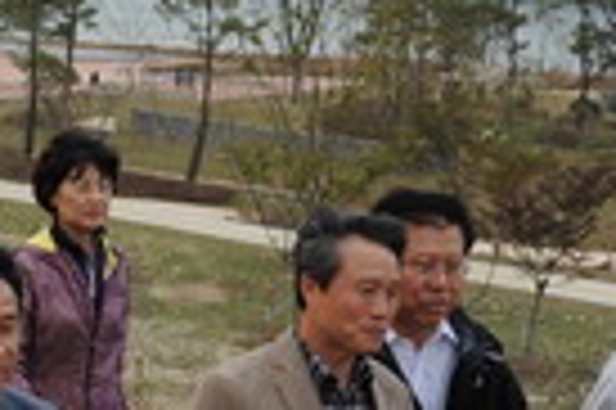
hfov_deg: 15.3
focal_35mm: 123
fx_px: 2102
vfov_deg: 11.1
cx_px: -333
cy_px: 320
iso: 500
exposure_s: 1/250
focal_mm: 24
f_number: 6.3
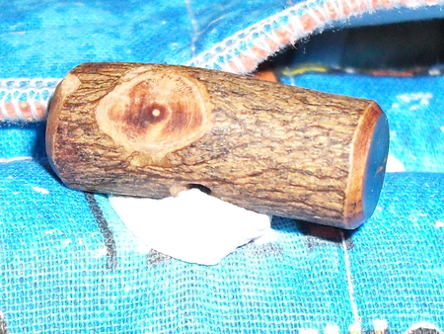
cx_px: 222
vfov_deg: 37.8
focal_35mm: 38
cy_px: 167
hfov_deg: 49.0
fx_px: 488
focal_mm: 6.3
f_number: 2.8
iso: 200
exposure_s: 1/45
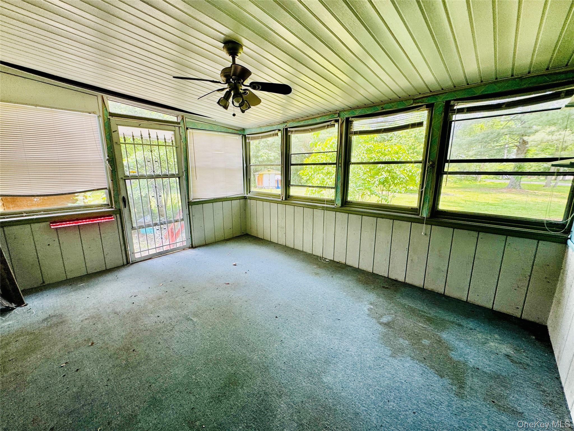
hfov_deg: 102.1
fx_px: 232
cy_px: 216
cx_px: 287
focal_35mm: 14
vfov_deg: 85.7
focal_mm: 2.22
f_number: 2.2
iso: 64
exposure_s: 1/99
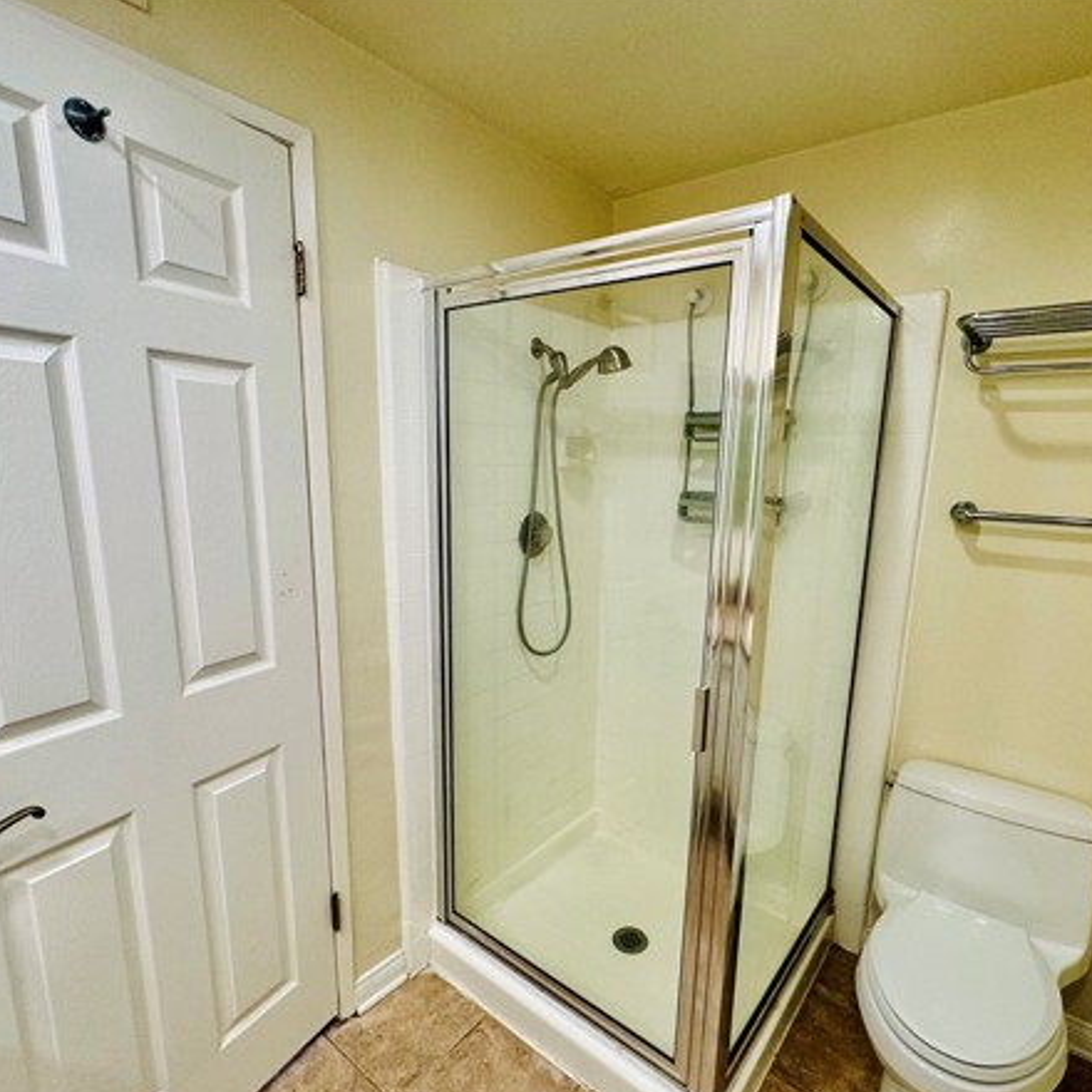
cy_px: 583
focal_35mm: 18
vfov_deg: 80.6
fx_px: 642
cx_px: 586
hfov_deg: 80.6
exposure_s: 1/120
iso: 125
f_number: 2.2
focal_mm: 2.22
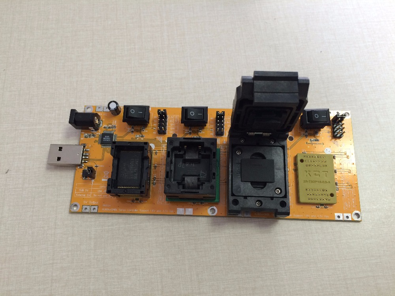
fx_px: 331
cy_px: 148
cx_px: 198
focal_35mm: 29
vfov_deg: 48.2
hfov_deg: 61.7
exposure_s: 1/30
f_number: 2.2
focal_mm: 4.15
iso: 80
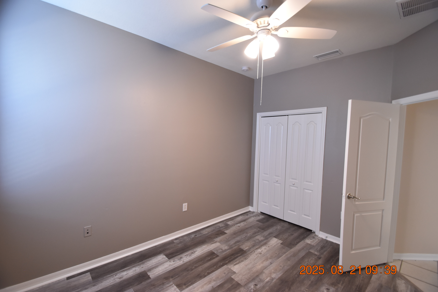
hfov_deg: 100.4
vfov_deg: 77.3
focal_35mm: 15
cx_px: 219
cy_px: 146
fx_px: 182
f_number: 3.5
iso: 800
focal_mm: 10
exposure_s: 1/30
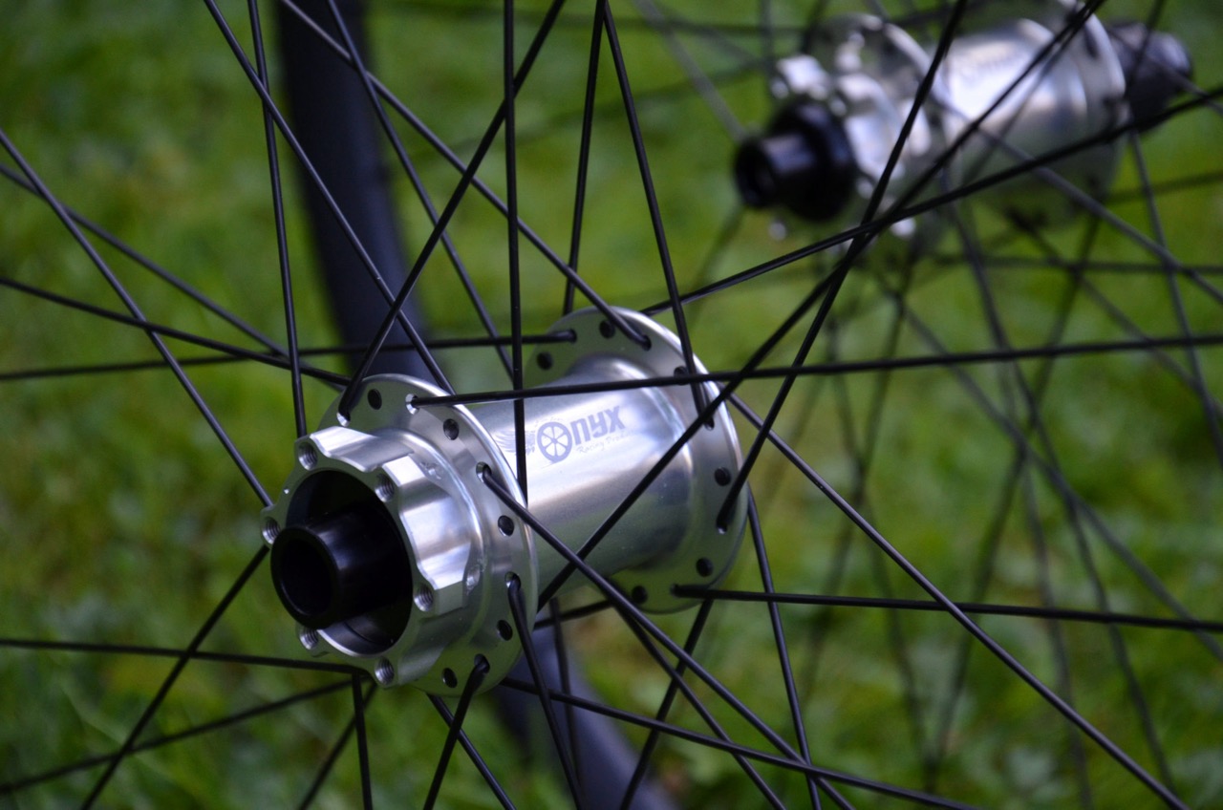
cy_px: 405
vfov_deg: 10.7
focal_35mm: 128
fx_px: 4323
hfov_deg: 16.1
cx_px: 612
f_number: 5.6
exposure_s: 1/160
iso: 800
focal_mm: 85
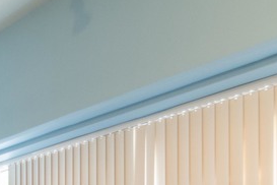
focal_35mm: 89
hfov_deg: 13.4
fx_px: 685
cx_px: -449
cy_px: 284
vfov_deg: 14.3
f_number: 20
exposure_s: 6
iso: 125
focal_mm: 10
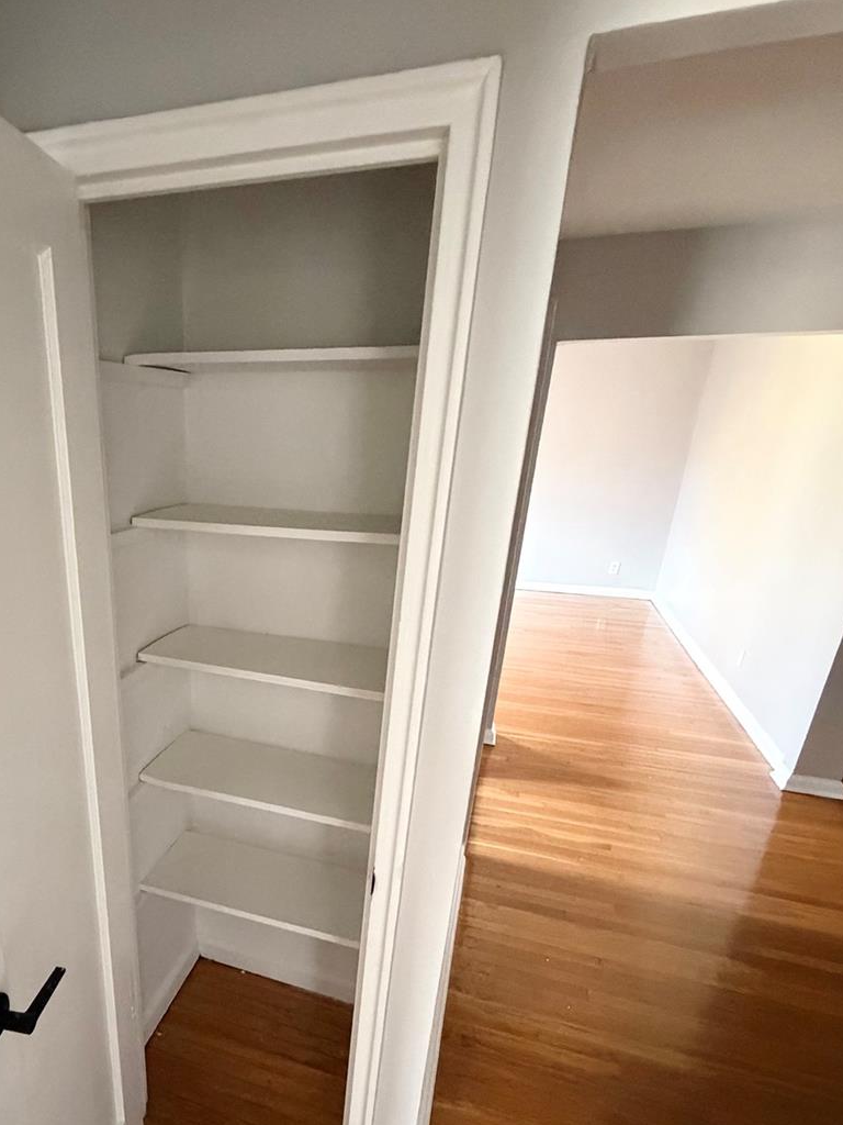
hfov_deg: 60.7
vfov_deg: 77.3
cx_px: 235
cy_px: 715
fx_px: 682
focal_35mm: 21
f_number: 2.2
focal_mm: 2.22
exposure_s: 1/60
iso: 1250
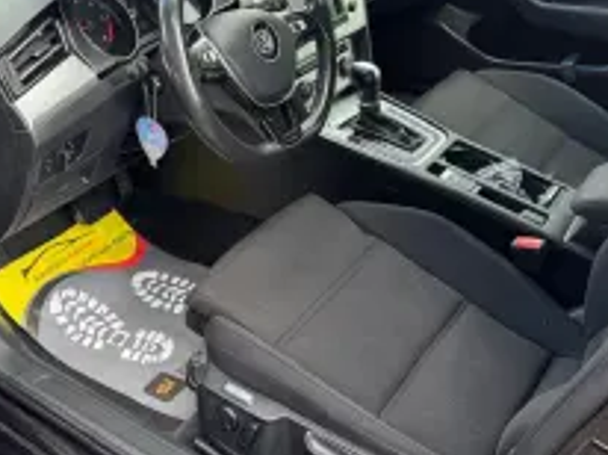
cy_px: 239
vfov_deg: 34.3
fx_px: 737
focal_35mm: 42
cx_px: 174
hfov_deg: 43.8
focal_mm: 6.76
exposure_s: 1/121
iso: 80
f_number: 1.78
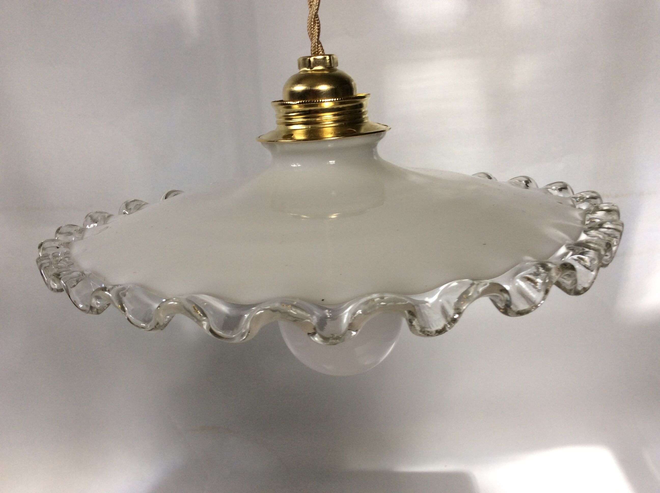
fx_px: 609
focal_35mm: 32
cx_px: 330
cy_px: 246
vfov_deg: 44.1
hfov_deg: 56.9
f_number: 2.4
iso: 32
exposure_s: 1/50
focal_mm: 3.3
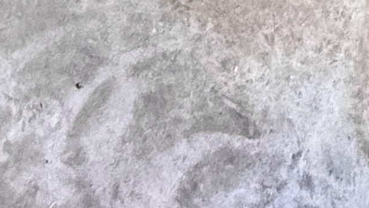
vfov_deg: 6.4
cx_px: 283
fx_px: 959
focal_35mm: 98
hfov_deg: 21.6
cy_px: -821
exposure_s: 1/60
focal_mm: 2.22
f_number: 2.2
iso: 500
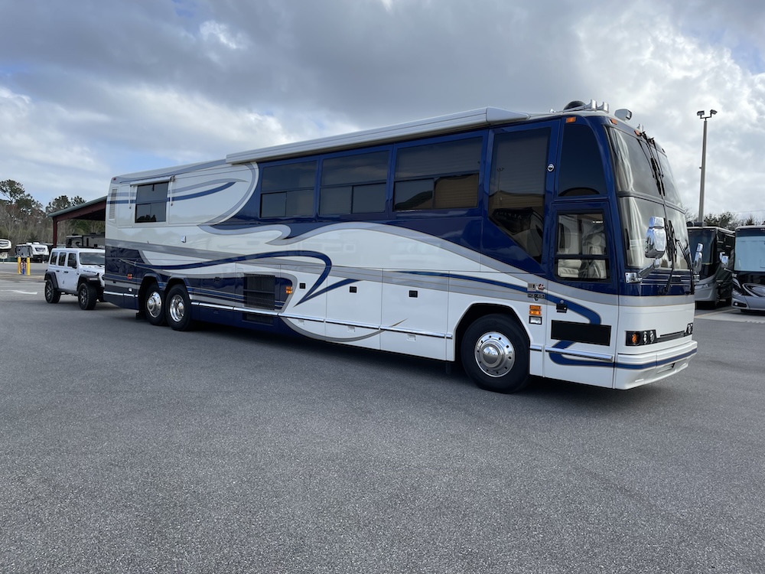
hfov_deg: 67.3
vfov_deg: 53.1
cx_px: 382
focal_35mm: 26
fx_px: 575
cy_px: 287
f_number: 1.6
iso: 32
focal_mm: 4.2
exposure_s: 1/1916
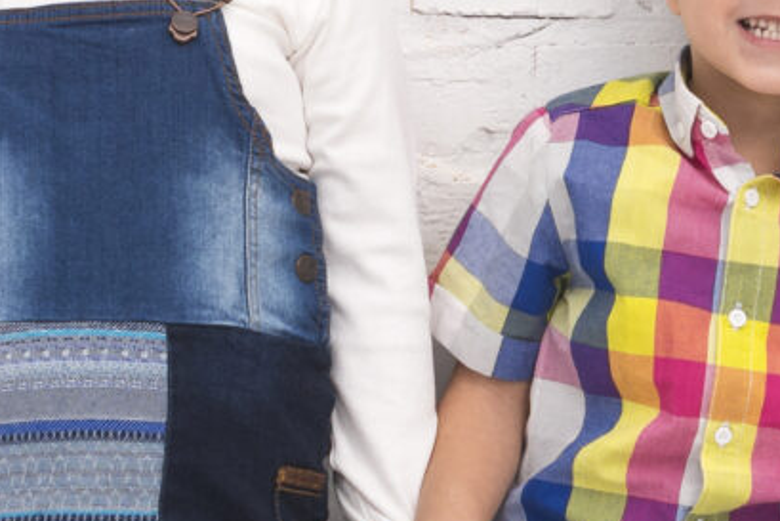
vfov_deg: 4.4
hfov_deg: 6.5
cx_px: 971
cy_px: 103
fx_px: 6784
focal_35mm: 313
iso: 320
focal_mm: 50
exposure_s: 1/160
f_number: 5
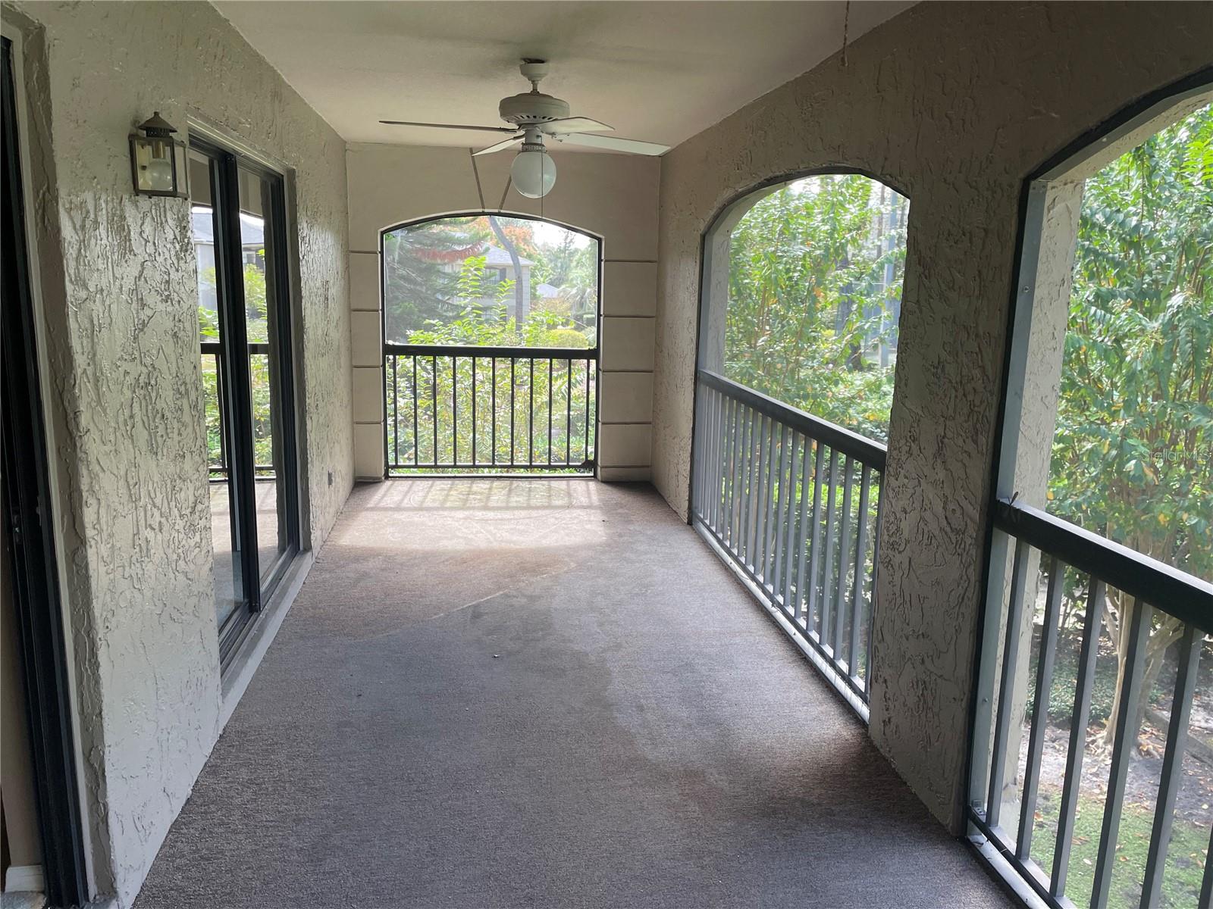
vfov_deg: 53.1
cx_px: 606
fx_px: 911
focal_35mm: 26
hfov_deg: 67.3
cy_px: 454
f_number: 1.6
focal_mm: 4.2
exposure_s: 1/120
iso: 64
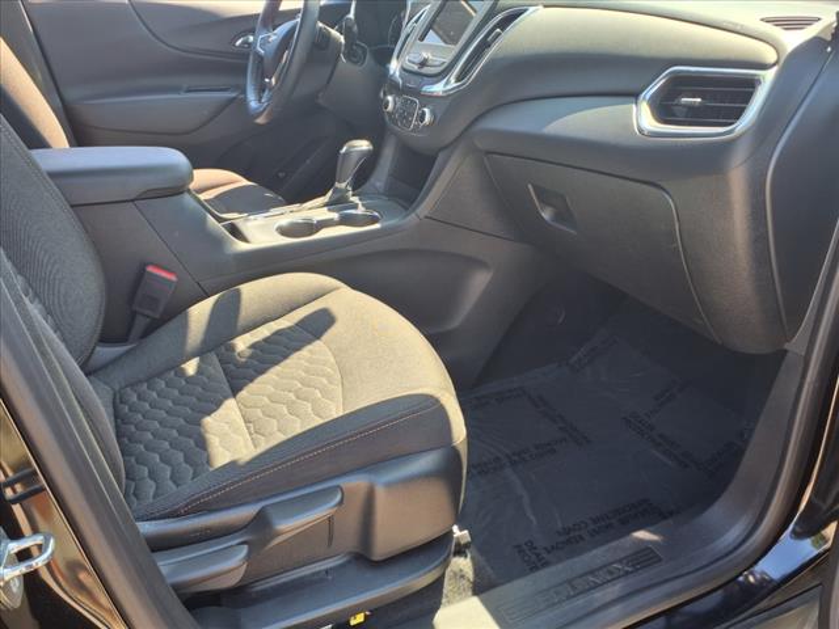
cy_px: 314
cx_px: 420
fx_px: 654
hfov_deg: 65.3
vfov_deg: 51.4
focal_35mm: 27
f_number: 1.9
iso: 40
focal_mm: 3.58
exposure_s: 1/120
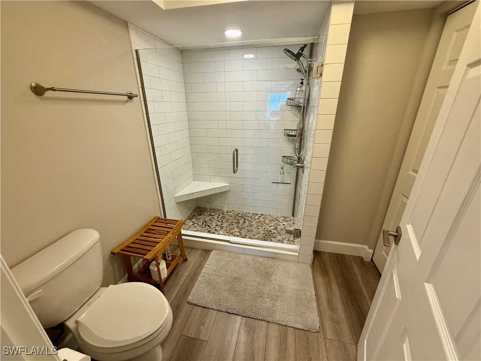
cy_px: 180
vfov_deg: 85.7
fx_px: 195
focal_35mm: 14
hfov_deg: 102.1
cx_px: 240
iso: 200
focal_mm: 2.22
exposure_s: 1/120
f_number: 2.2
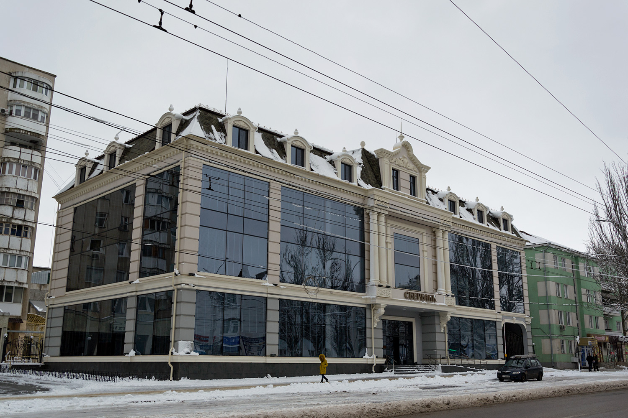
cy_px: 209
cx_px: 314
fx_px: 549
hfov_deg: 59.5
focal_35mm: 32
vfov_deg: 41.7
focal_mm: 21
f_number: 5
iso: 100
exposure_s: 1/200
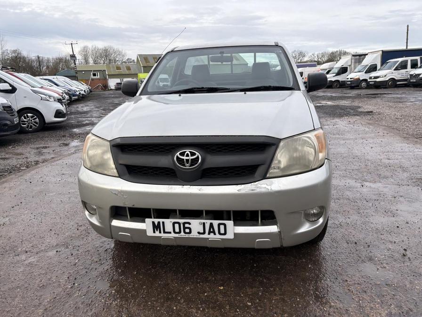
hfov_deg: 67.3
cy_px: 158
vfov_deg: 53.1
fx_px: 317
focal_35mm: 26
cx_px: 211
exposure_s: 1/782
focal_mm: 5.96
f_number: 1.6
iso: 50
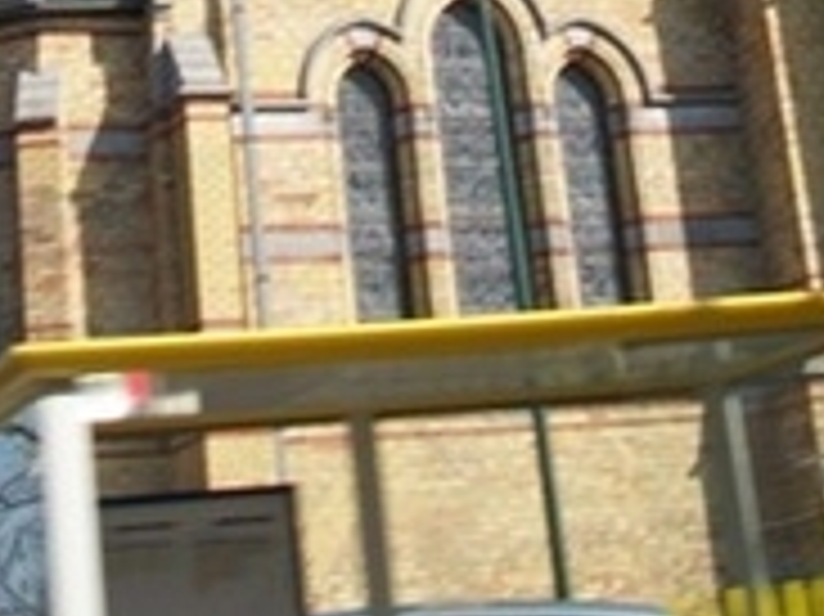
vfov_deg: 12.4
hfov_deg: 18.7
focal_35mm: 105
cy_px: -625
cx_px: 306
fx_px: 2498
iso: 80
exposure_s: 1/160
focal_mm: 5.7
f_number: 8.8
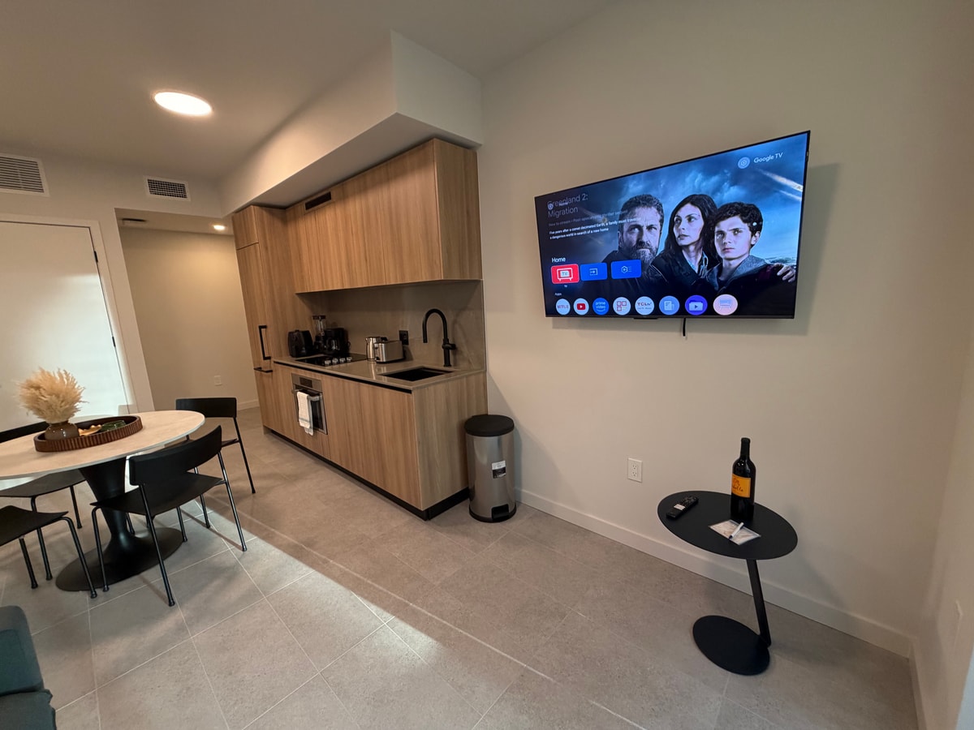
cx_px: 487
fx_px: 394
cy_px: 365
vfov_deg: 85.7
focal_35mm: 14
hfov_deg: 102.1
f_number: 2.2
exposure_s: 1/120
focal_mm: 2.22
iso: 320
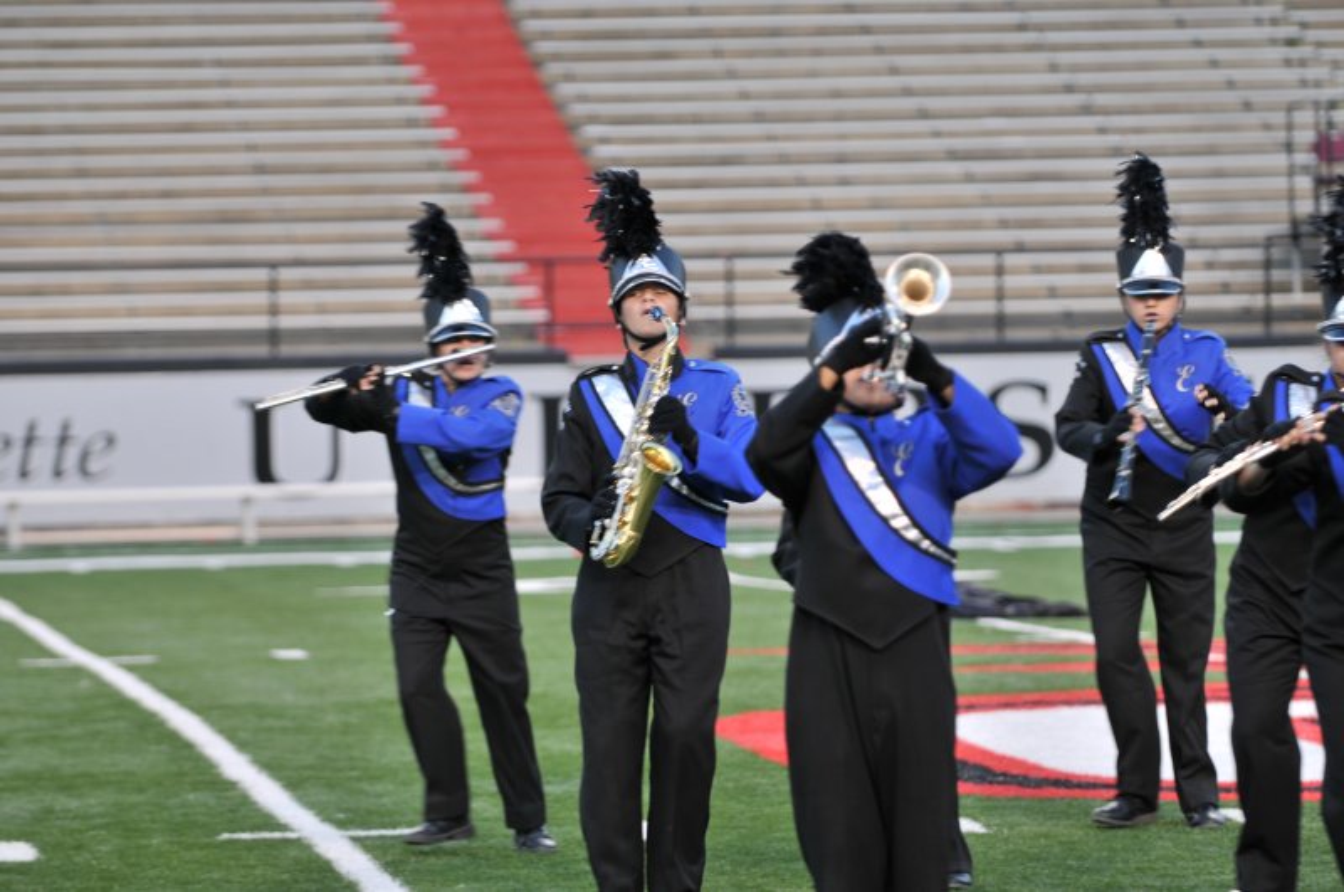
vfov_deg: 7.0
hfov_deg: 10.6
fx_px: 7270
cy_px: 446
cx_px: 672
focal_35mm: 195
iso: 200
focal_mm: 130
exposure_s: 1/125
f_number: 2.8
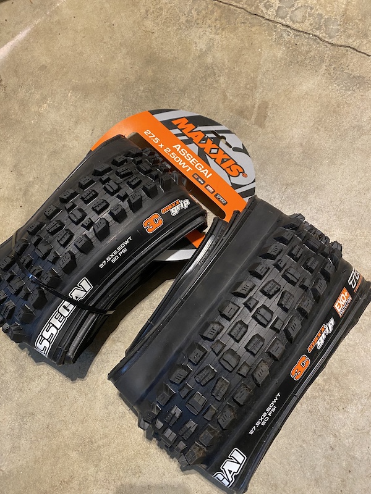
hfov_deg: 53.1
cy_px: 247
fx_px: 372
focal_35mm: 26
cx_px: 186
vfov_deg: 67.3
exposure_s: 1/40
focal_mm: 4.25
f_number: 1.8
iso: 320
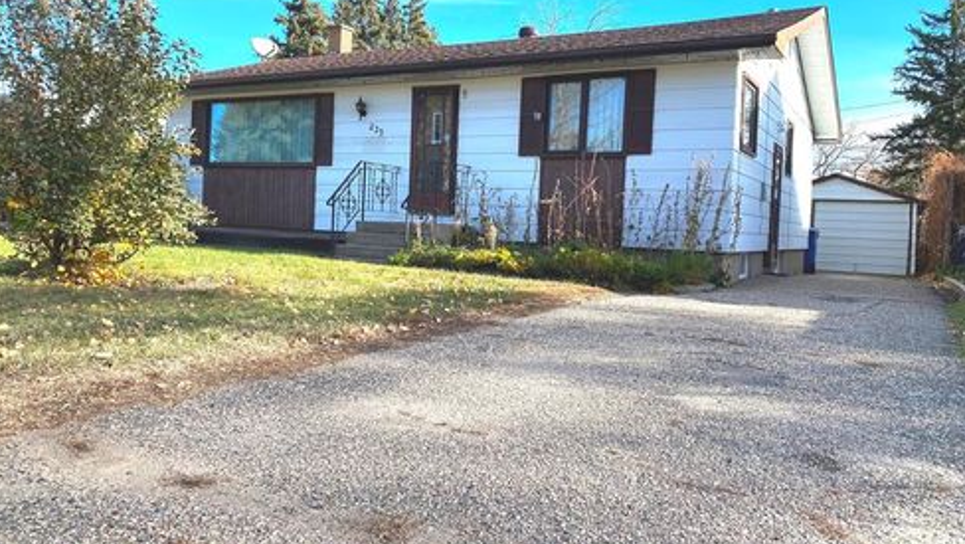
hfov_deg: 66.0
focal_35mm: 29
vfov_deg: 40.2
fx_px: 742
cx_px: 481
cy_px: 246
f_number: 1.8
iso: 32
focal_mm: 4.25
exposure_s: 1/1182
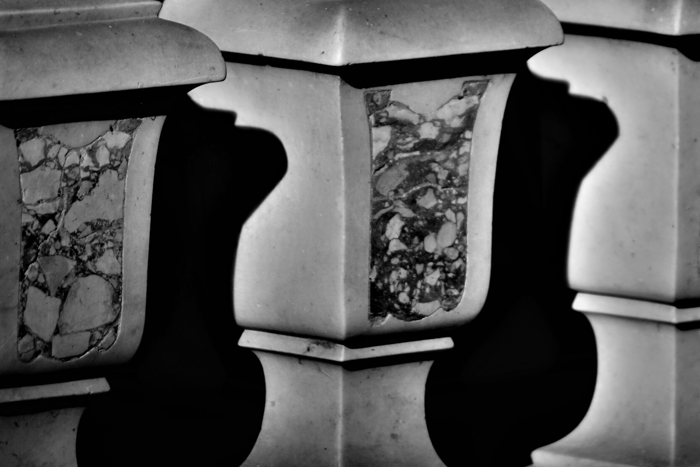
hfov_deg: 3.2
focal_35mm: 650
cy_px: 136
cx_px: 494
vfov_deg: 2.1
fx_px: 12638
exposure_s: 1/500
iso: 200
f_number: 5.6
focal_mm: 300
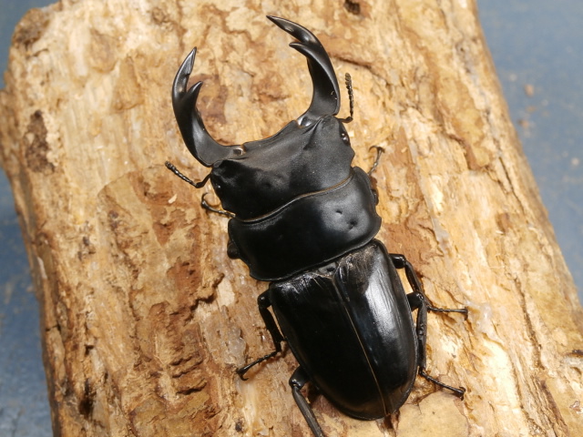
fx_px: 1128
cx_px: 292
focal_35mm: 67
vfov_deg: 21.9
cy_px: 218
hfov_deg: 29.0
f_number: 4.3
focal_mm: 11.86
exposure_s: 1/60
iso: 200
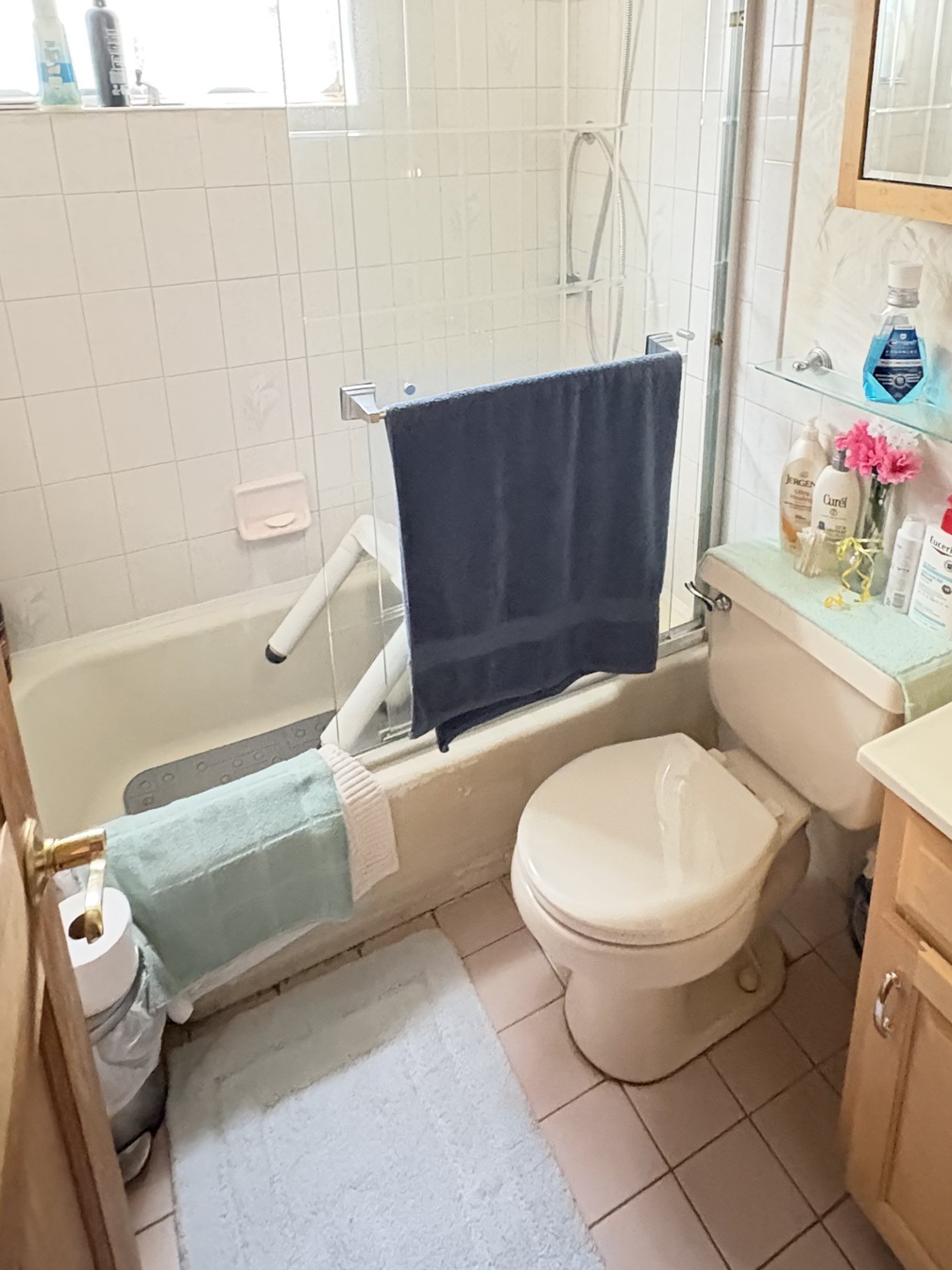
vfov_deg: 68.3
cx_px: 536
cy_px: 365
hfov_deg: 56.6
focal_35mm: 24
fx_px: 880
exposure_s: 1/15
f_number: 2.2
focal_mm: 2.22
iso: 2500
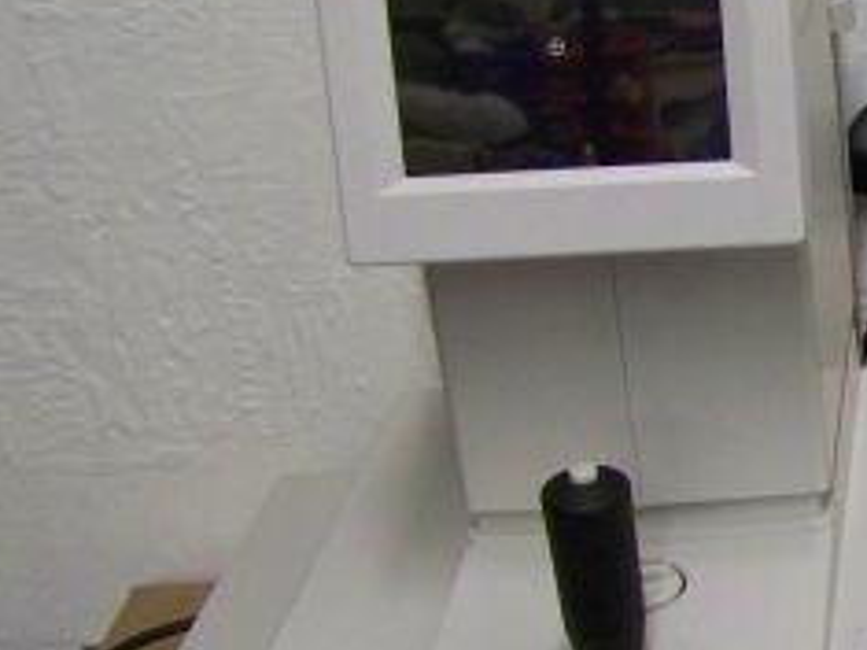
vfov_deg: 16.2
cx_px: 974
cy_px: 371
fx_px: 2278
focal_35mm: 91
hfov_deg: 20.5
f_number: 2.8
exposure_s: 1/30
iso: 400
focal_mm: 6.3
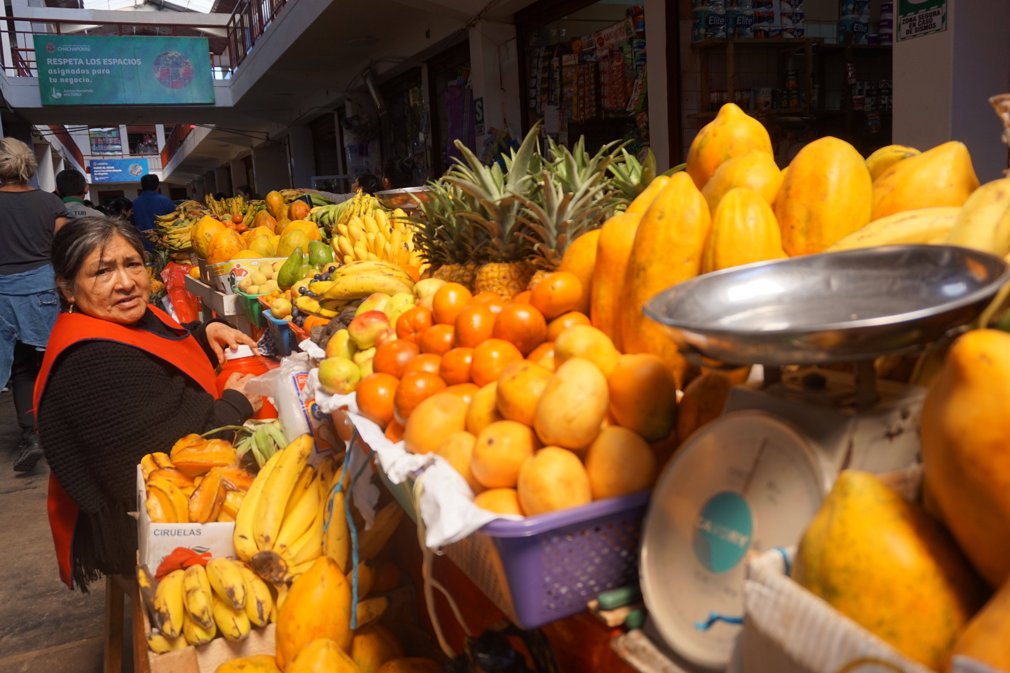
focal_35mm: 30
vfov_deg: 43.6
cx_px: 505
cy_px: 336
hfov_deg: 62.0
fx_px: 841
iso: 100
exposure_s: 1/160
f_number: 4
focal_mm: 20
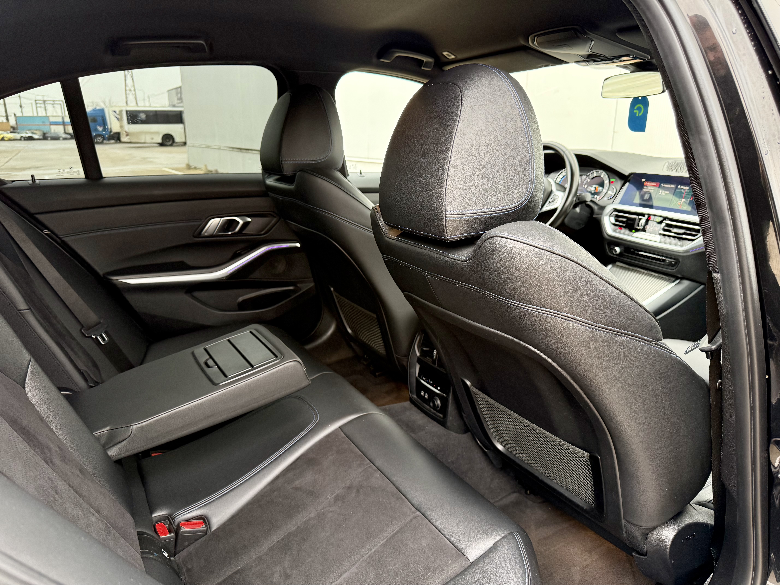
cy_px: 292
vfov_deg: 56.8
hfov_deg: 71.6
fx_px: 541
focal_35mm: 24
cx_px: 390
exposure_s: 1/61
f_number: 1.78
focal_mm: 6.76
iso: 200
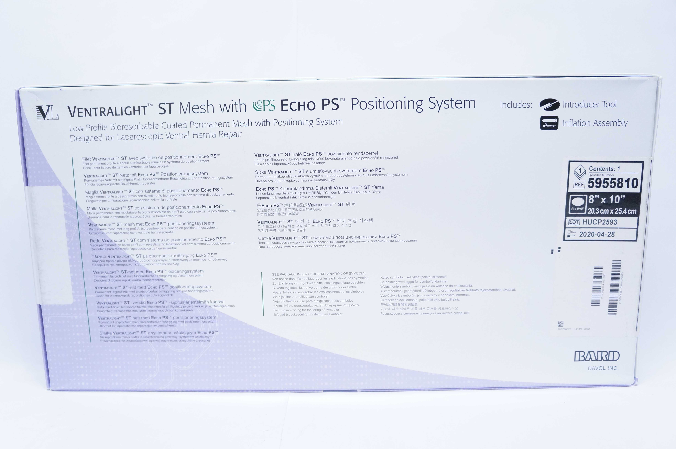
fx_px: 563
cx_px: 338
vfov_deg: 43.5
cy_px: 224
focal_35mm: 30
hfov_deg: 62.0
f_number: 4
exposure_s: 1/200
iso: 1600
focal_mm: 20
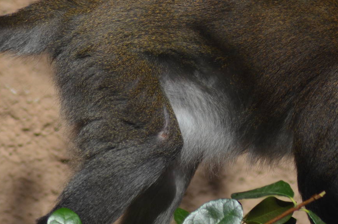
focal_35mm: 605
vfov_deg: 2.3
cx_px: 243
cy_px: 93
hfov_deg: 3.4
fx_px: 5668
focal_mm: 220
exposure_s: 1/1600
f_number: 5
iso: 400
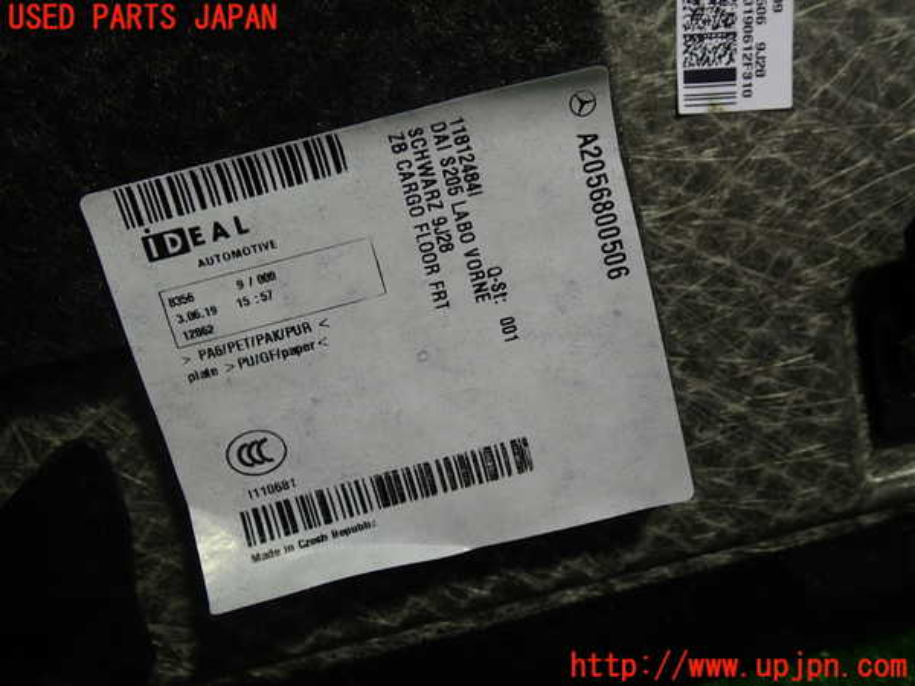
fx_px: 793
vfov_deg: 46.8
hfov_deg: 60.0
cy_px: 343
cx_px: 458
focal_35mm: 30
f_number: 2.3
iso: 100
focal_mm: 5.4
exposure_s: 1/60
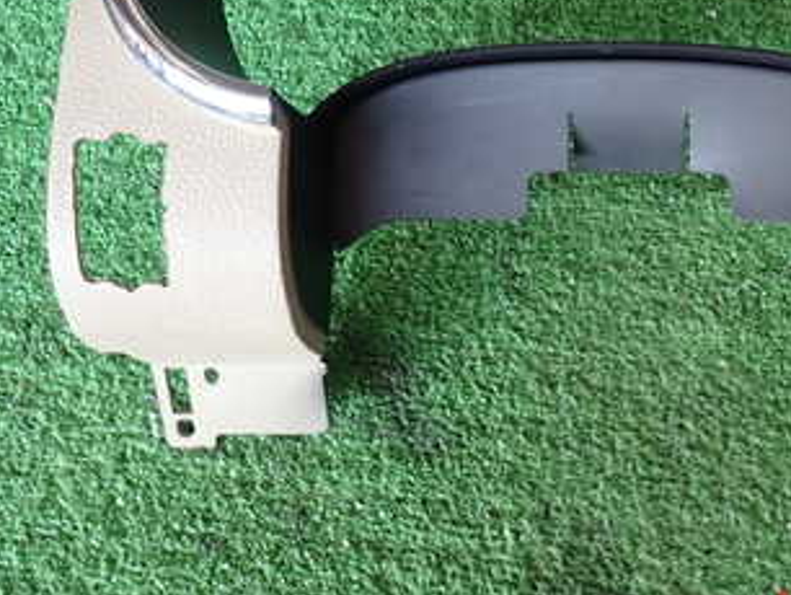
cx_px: 587
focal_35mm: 49
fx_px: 1121
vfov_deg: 28.6
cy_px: 67
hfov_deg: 38.0
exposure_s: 1/50
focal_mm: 4.5
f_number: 2
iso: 200
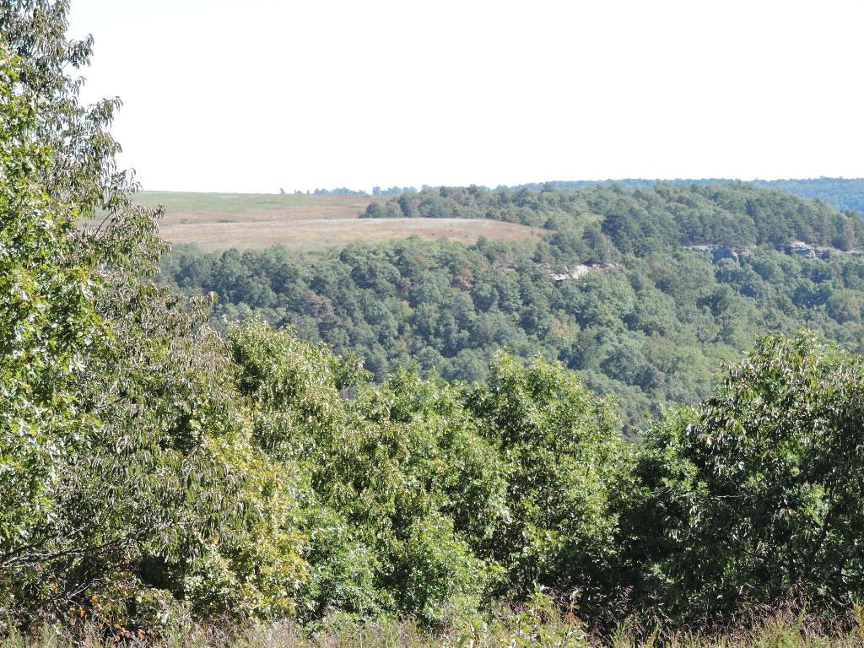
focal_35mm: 170
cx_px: 432
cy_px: 324
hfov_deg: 11.6
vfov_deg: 8.7
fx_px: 4243
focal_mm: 30.3
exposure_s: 1/200
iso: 100
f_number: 4.5
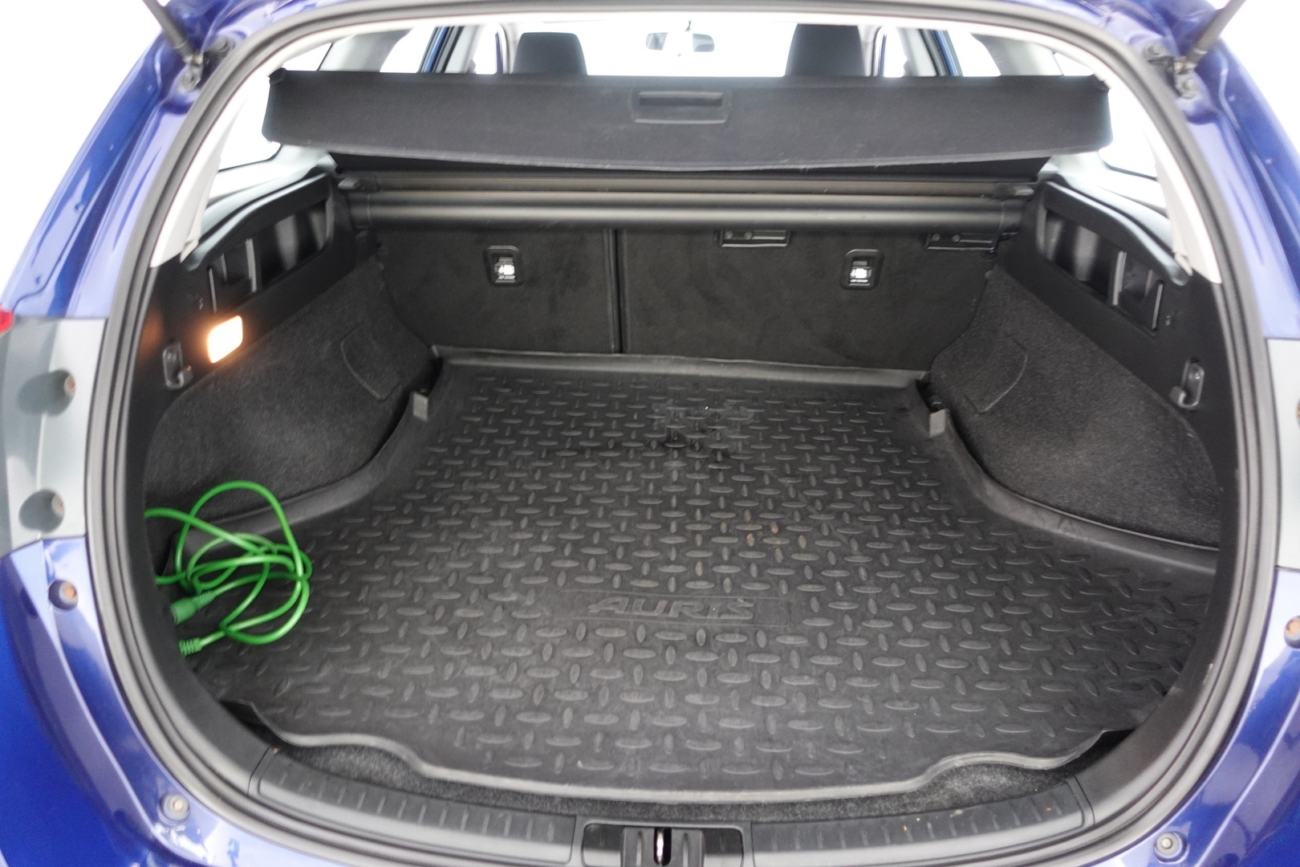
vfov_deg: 53.1
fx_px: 867
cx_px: 650
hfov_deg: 73.7
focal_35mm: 24
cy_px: 434
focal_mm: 9.4
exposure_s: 1/13
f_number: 1.8
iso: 800
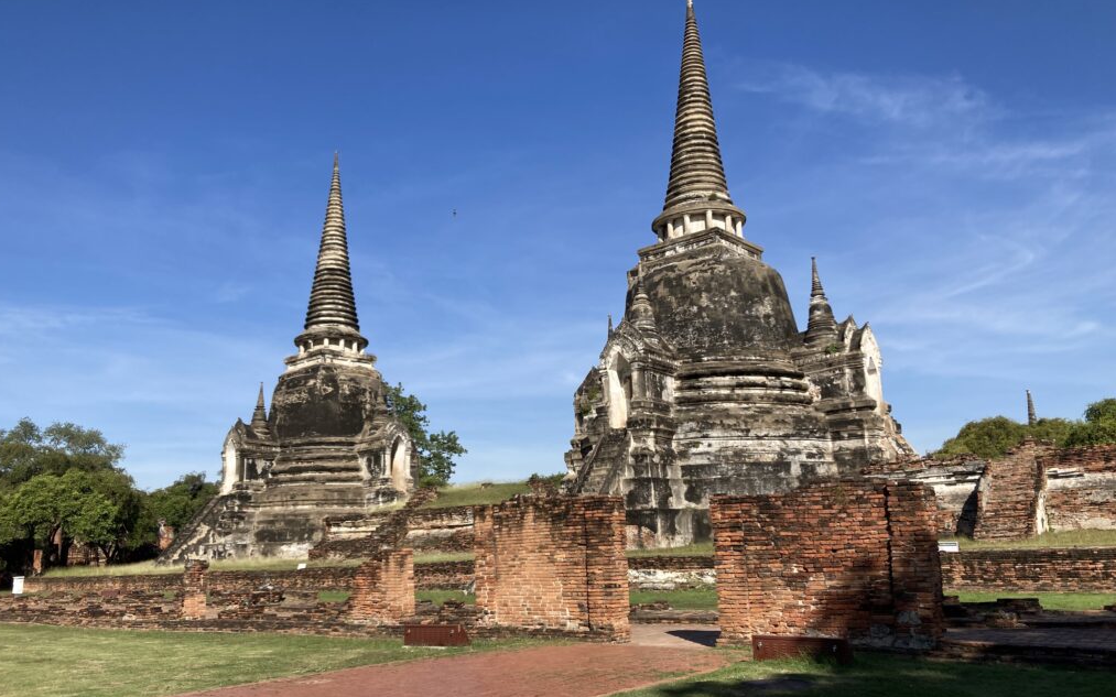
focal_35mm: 30
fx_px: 912
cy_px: 347
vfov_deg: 41.8
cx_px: 554
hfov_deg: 62.9
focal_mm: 3.99
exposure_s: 1/2404
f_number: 1.8
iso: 20
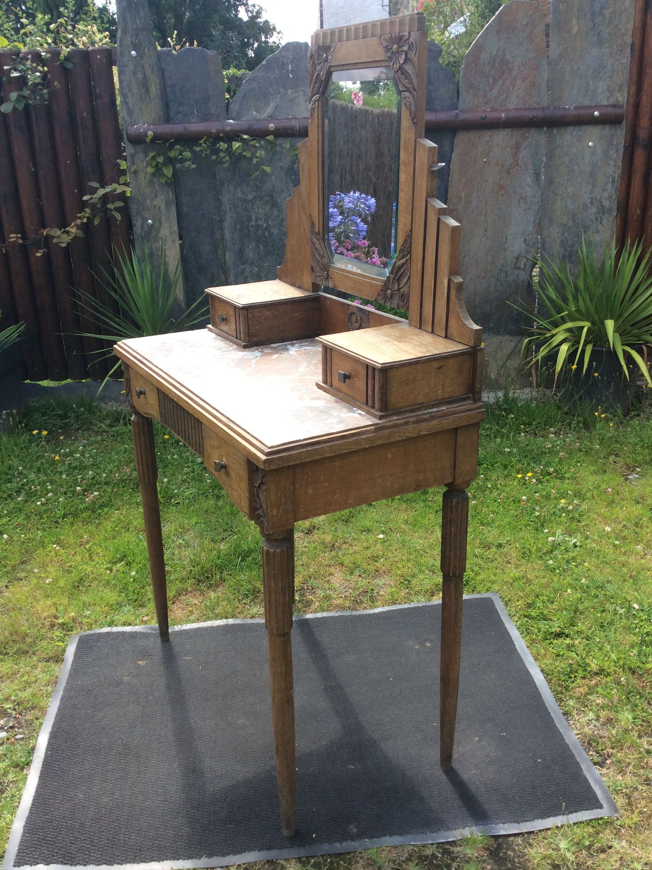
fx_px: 829
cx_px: 325
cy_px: 440
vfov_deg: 55.4
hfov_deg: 42.9
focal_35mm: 33
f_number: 2.4
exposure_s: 1/355
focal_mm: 3.3
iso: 32
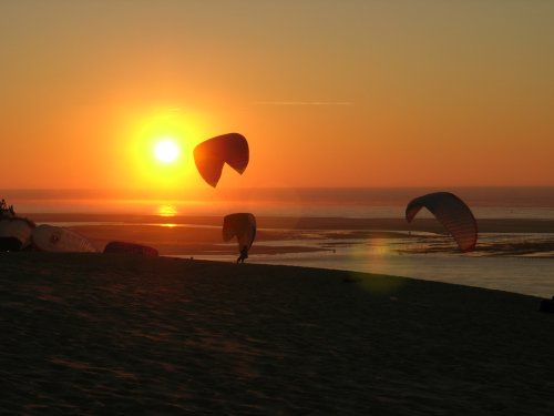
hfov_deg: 17.4
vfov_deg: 13.1
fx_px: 1808
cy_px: 208
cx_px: 277
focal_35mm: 113
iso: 64
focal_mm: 23.4
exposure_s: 1/210
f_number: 8.2
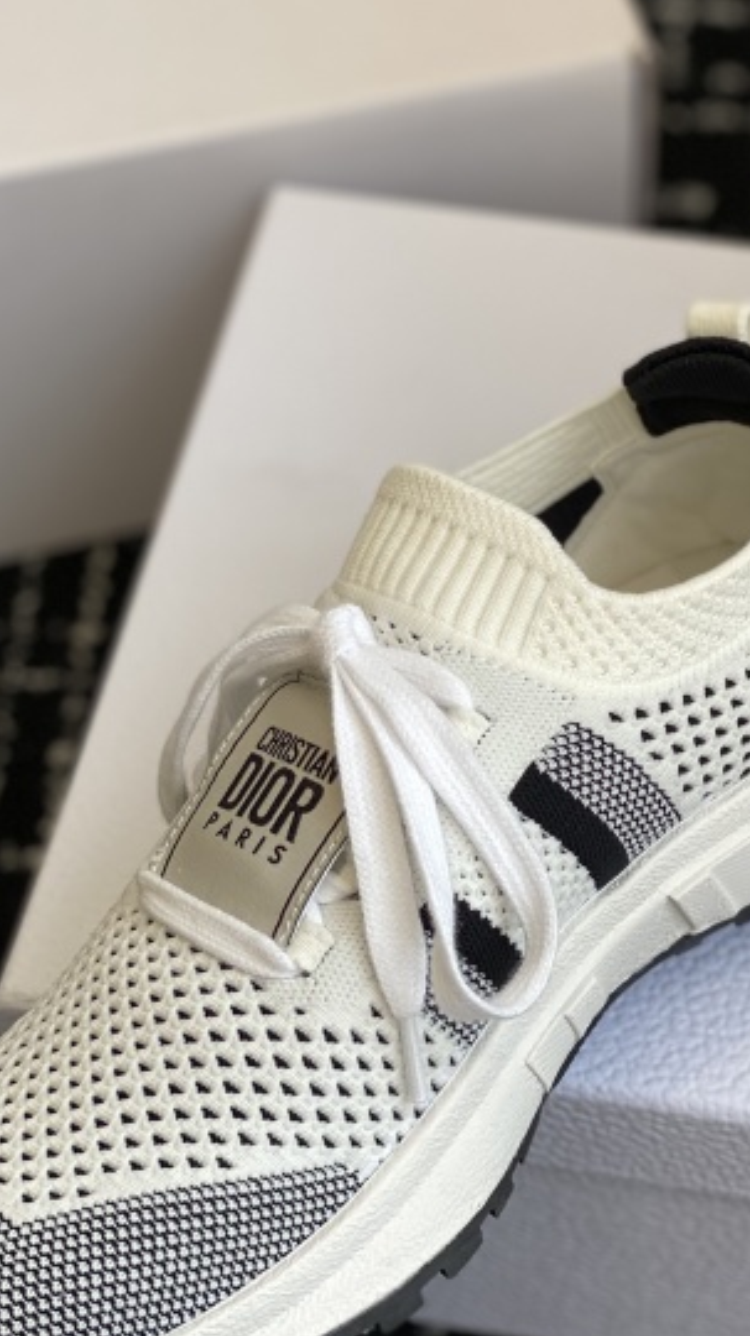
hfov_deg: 14.3
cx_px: 542
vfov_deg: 25.3
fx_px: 2975
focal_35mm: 84
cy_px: 567
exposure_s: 1/251
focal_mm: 6
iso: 20
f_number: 2
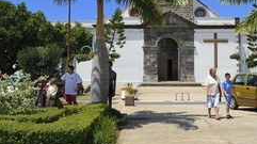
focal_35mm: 53
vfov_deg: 22.1
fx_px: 361
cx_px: 171
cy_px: 18
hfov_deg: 38.8
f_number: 14
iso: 200
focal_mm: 29
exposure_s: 1/200
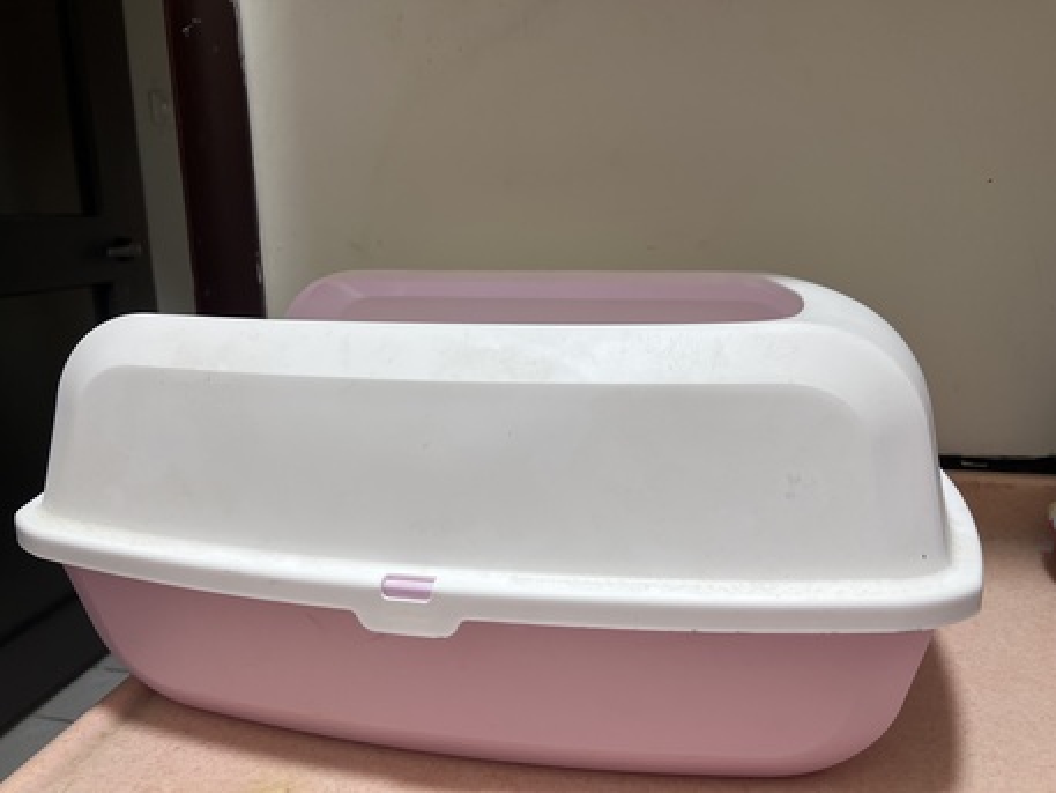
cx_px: 528
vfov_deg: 53.1
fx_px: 793
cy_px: 396
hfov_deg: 67.3
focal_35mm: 26
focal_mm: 5.7
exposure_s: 1/60
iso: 80
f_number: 1.5
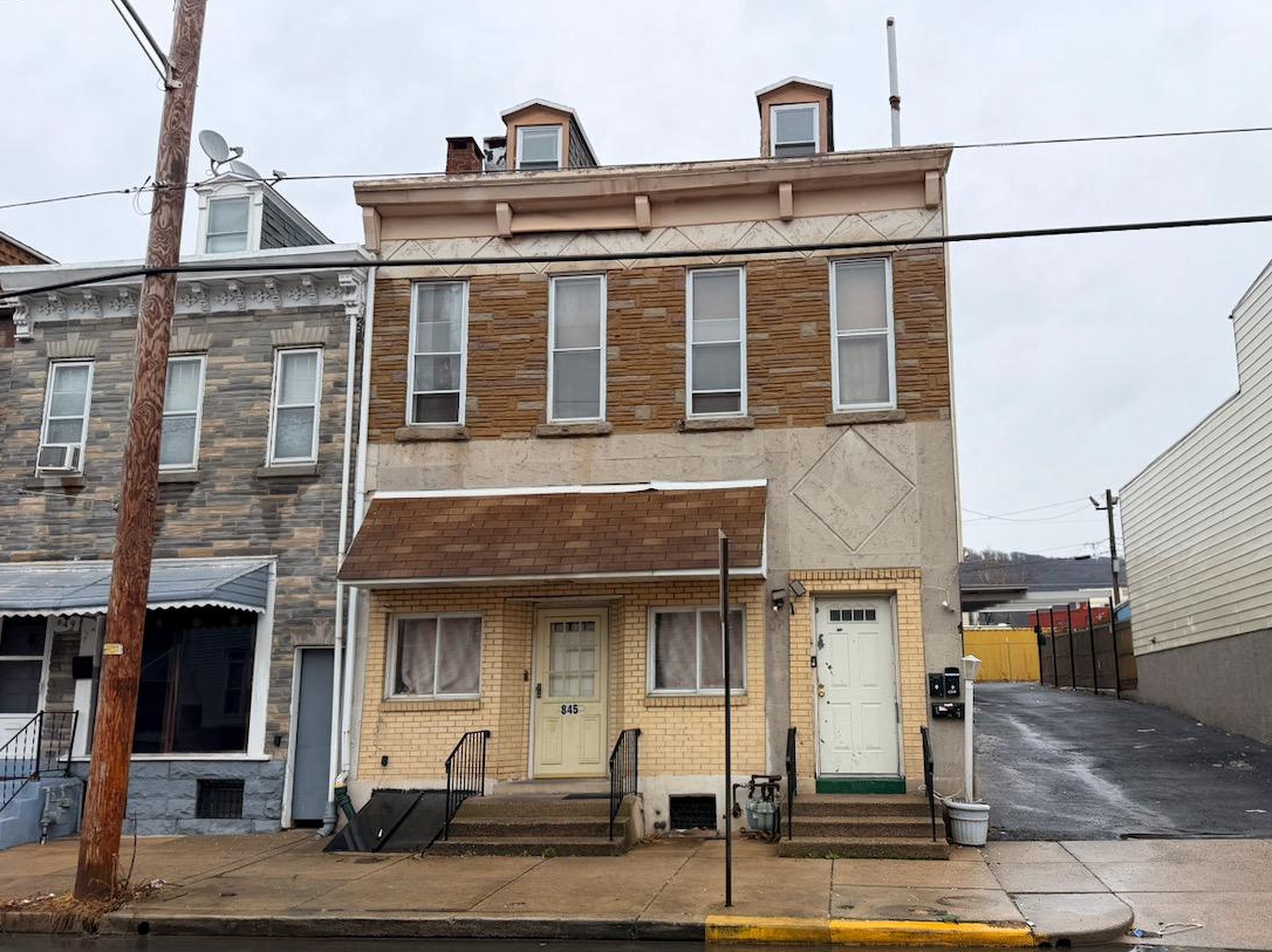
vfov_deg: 53.0
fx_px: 955
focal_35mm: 26
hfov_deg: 67.3
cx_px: 677
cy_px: 501
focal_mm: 6.76
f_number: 1.78
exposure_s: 1/689
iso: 80
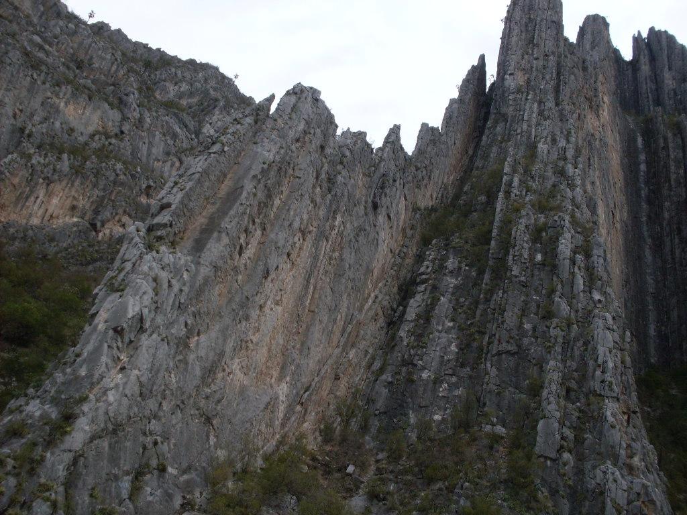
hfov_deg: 49.0
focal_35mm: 38
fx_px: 754
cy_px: 258
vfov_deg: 37.7
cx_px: 344
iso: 80
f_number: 8.4
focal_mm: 6.3
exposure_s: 1/250
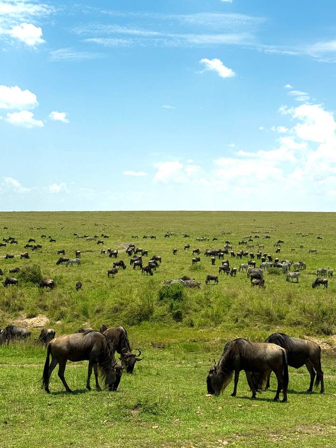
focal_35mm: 49
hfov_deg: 29.7
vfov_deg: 38.9
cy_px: 225
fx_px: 634
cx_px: 167
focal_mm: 6.76
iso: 64
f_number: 1.78
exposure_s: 1/7874
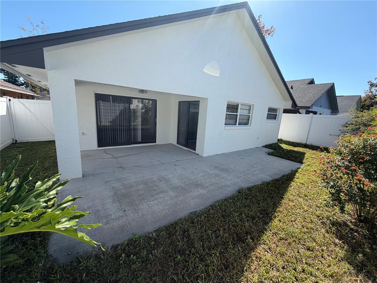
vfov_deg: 85.7
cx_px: 188
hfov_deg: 102.1
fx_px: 152
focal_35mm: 14
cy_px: 142
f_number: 2.2
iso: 32
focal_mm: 2.22
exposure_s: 1/770
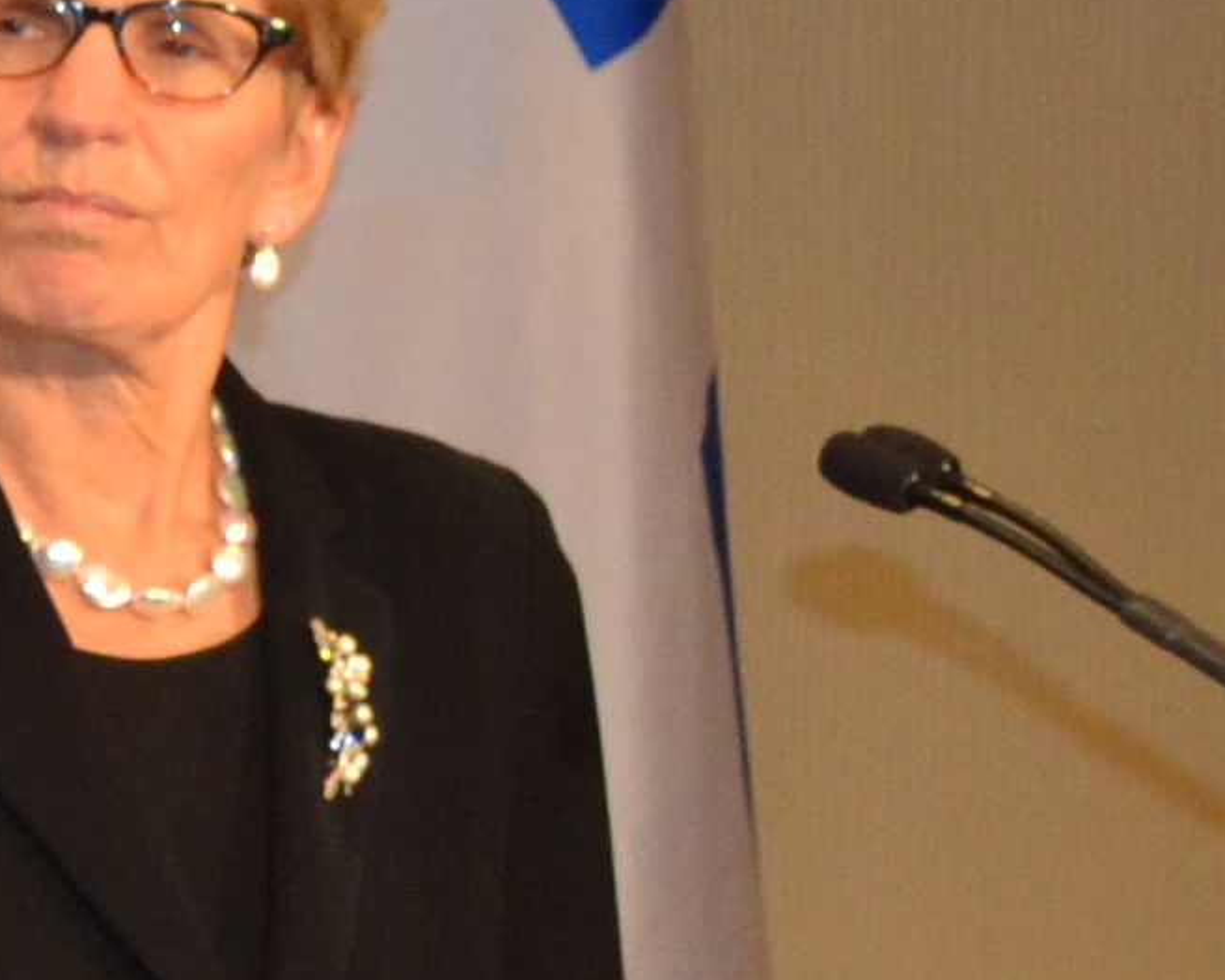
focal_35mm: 237
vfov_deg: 6.5
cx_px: -1624
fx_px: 8595
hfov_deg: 7.6
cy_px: 166
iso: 1100
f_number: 4
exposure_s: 1/60
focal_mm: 24
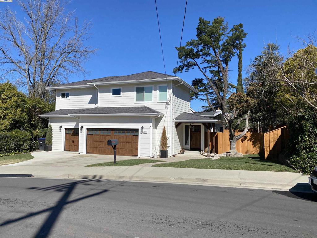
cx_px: 158
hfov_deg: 67.3
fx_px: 238
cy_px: 119
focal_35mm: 26
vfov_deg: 53.1
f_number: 1.8
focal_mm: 4.25
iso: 32
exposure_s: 1/3846
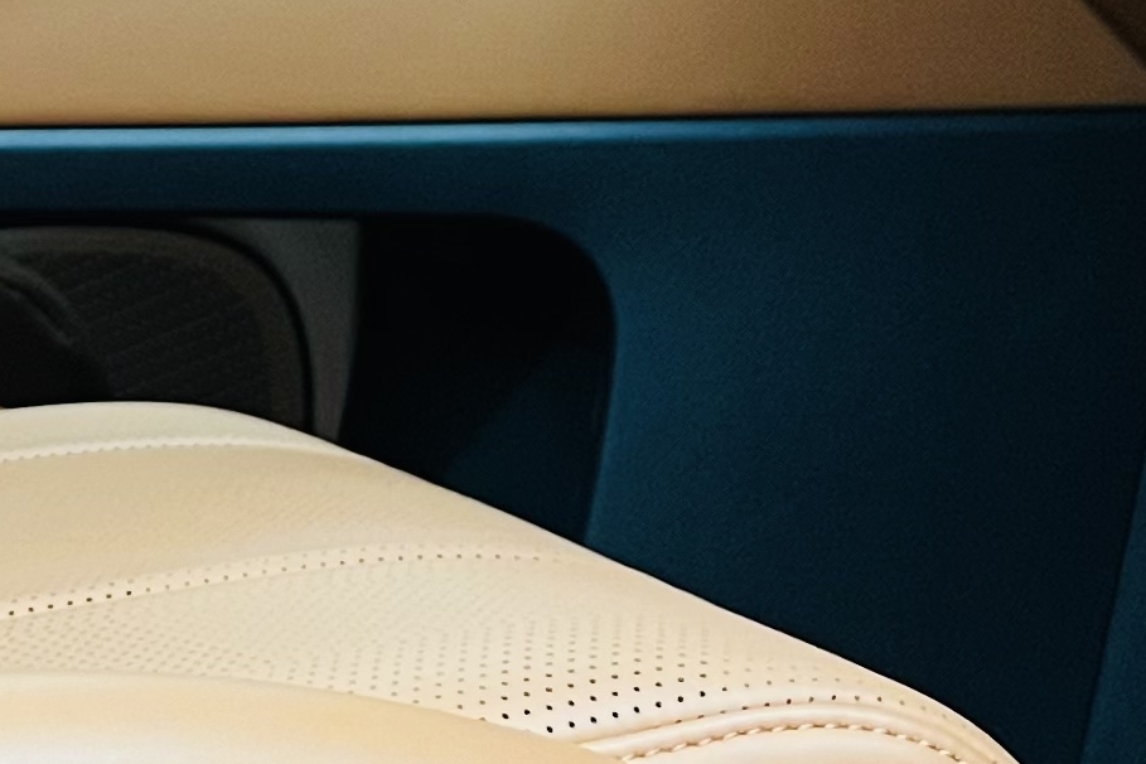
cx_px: -416
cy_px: 139
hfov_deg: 16.0
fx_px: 3820
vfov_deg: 11.4
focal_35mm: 120
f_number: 1.5
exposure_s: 1/50
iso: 500
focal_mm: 5.7
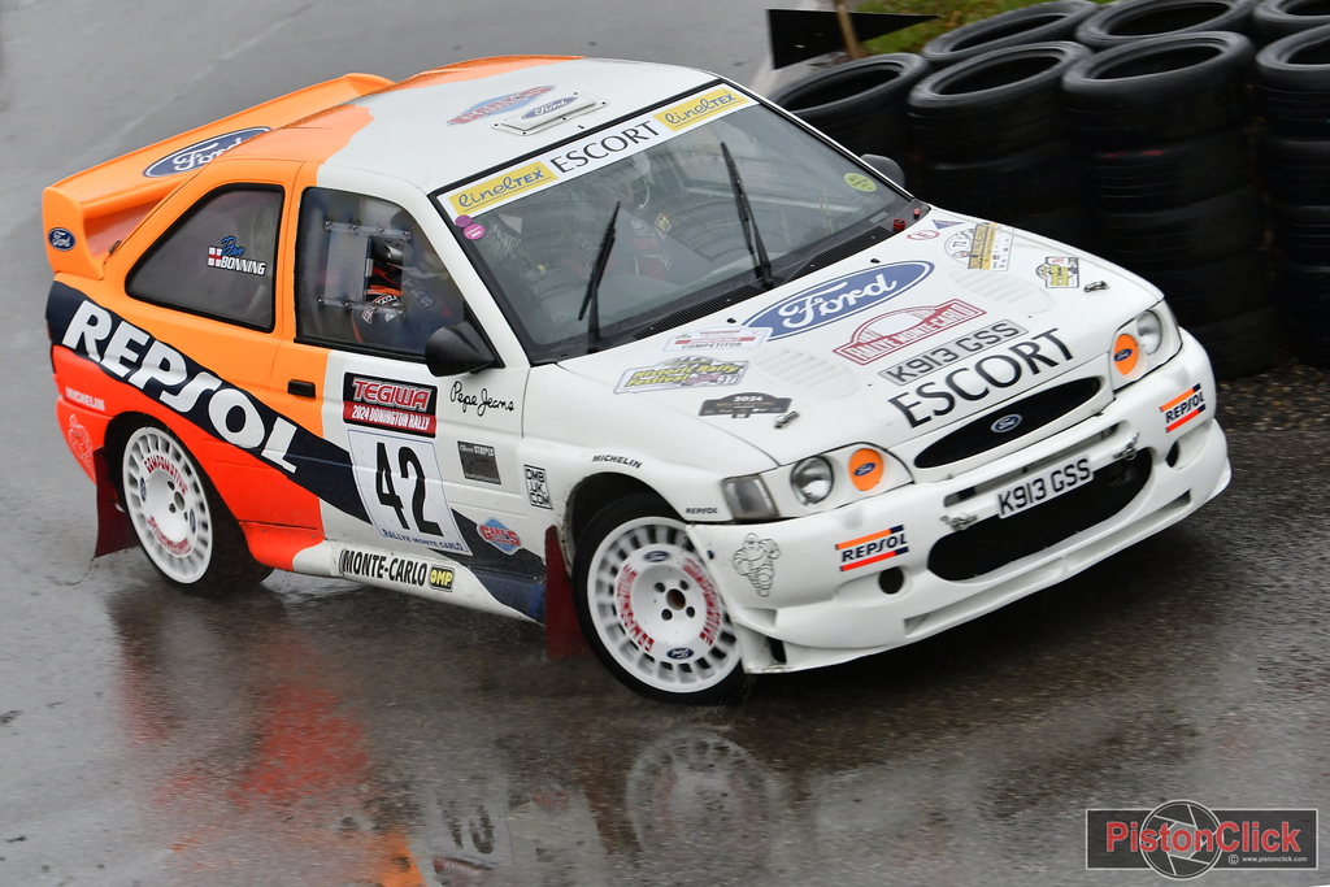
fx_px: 4323
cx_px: 665
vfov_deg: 11.7
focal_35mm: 117
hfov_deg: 17.5
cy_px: 444
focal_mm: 78
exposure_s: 1/250
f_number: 3.5
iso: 560
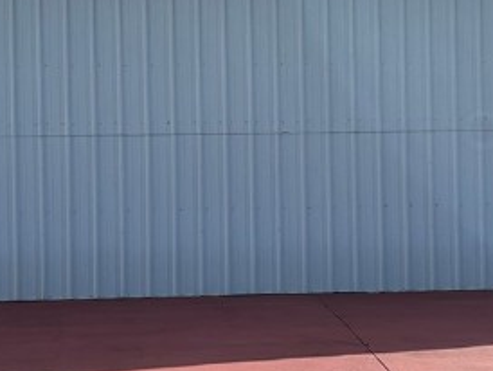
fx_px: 1383
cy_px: 164
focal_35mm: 97
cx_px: 290
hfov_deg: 20.2
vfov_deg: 15.3
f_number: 1.5
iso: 50
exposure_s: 1/3571
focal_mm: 5.7
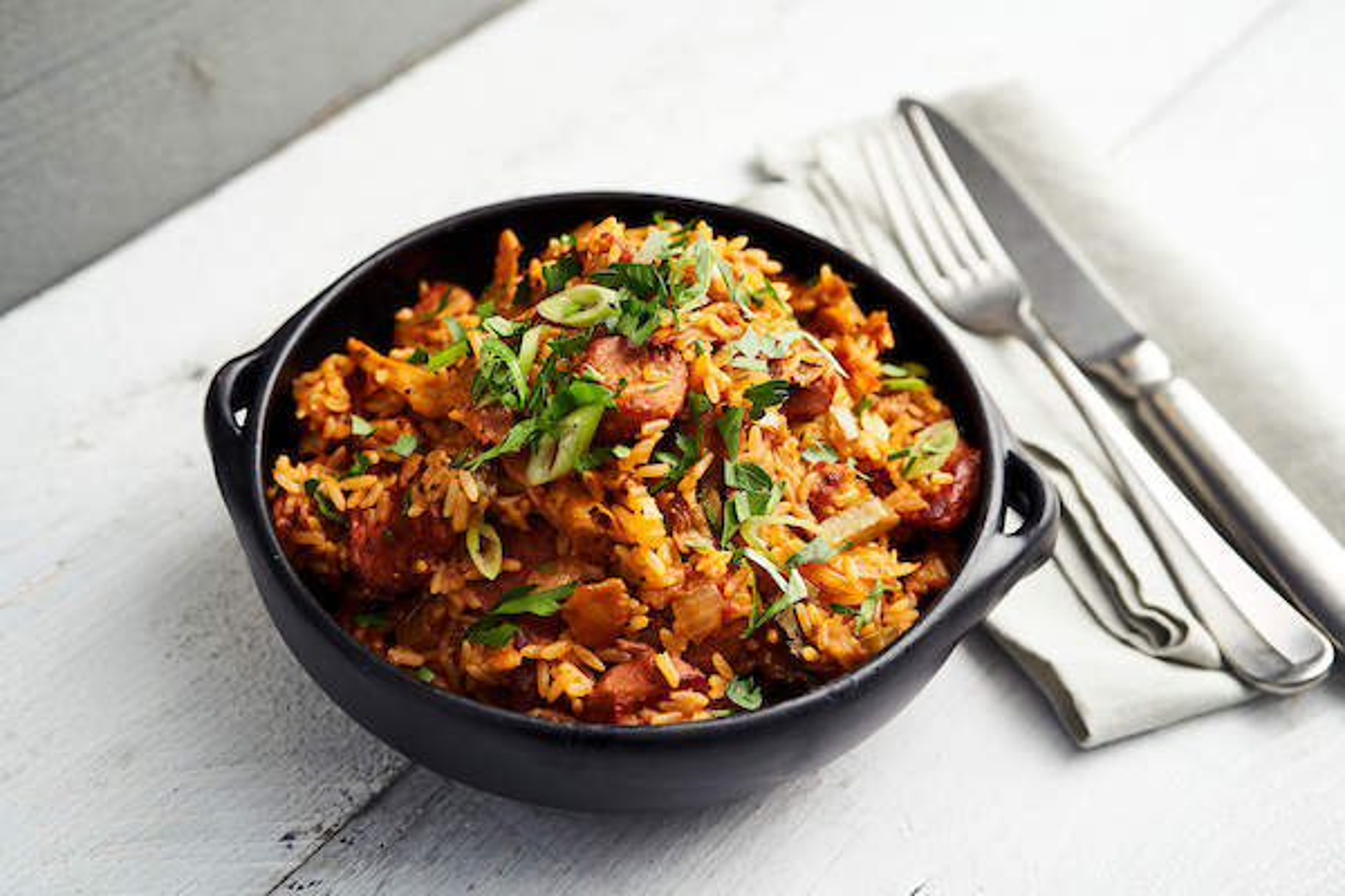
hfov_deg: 39.6
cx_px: 672
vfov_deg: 27.0
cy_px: 448
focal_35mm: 50
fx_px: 1868
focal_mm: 50
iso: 200
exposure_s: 1/125
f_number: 4
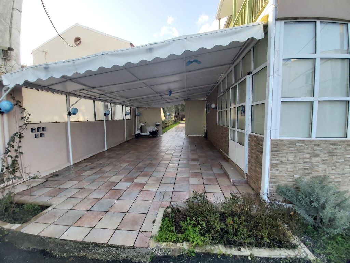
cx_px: 175
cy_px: 132
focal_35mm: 12
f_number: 2.2
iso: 64
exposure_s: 1/100
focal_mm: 1.42
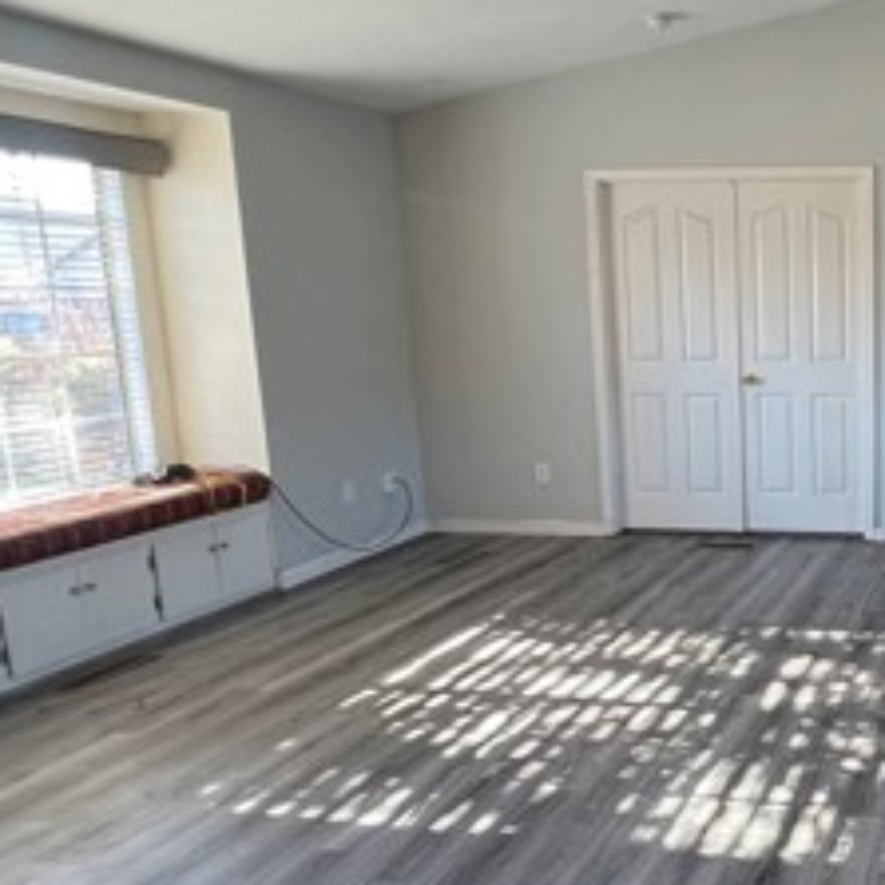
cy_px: 464
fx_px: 955
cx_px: 933
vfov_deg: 49.7
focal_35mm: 33
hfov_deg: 41.5
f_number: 1.8
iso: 200
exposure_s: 1/60
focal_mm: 1.57
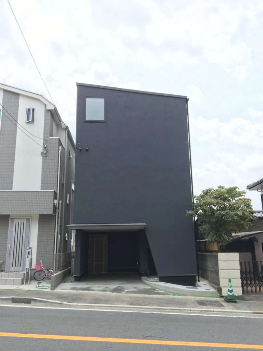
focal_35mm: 29
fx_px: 294
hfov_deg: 48.2
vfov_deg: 61.7
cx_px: 132
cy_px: 176
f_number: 2.2
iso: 25
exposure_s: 1/463
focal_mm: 4.15
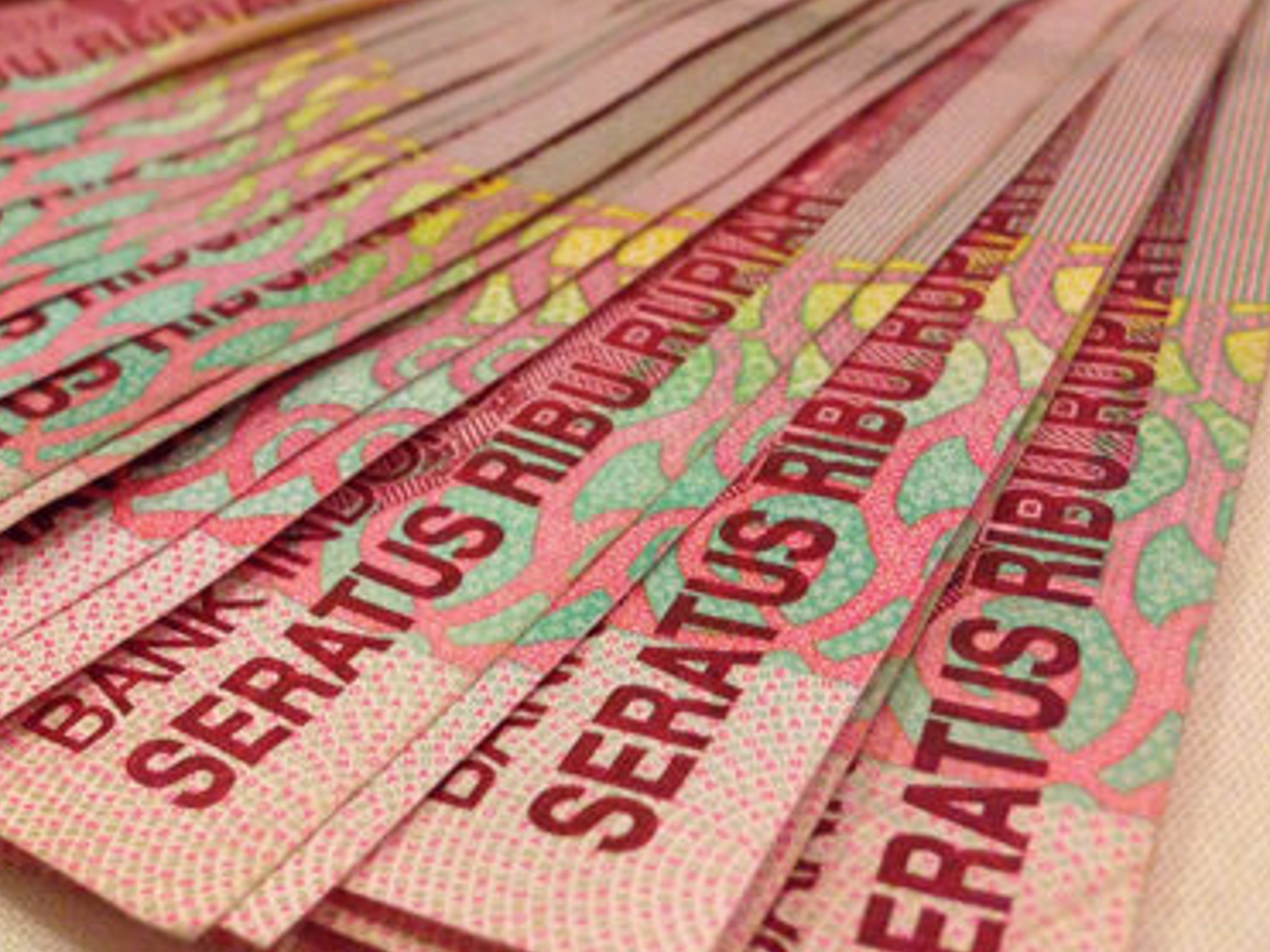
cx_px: 195
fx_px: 2091
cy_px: 267
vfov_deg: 25.4
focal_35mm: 57
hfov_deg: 32.5
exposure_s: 1/20
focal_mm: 4.12
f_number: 2.4
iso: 250
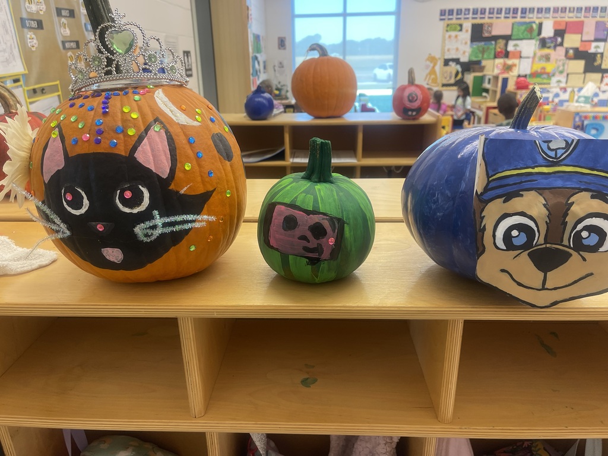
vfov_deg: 54.9
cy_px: 228
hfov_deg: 69.4
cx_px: 304
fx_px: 439
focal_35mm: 25
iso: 125
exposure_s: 1/107
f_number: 1.6
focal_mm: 5.1
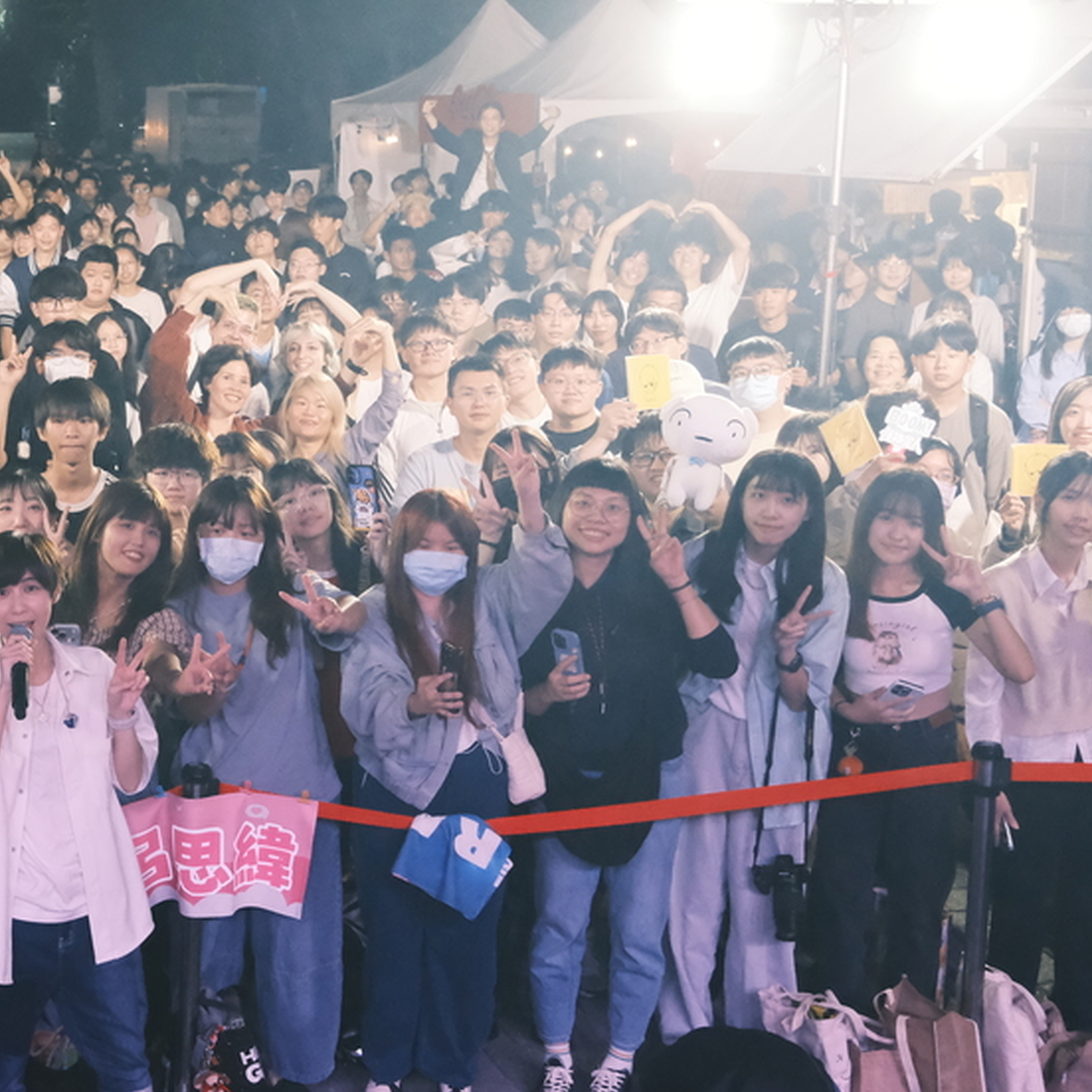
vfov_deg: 28.2
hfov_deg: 26.5
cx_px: -34
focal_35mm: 61
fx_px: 2177
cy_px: 548
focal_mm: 22.3
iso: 5000
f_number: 4
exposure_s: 1/160
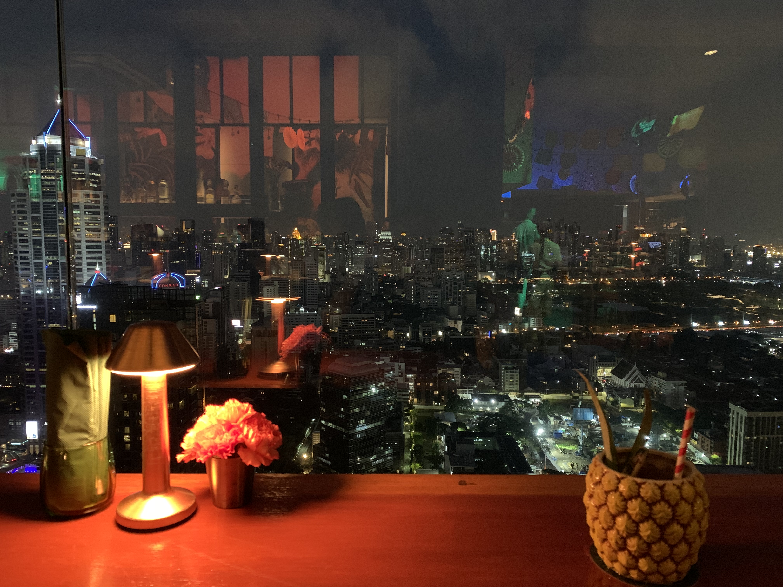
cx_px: 392
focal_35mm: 26
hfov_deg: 67.3
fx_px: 588
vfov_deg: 53.1
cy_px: 294
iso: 640
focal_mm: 4.25
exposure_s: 1/20
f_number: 1.8
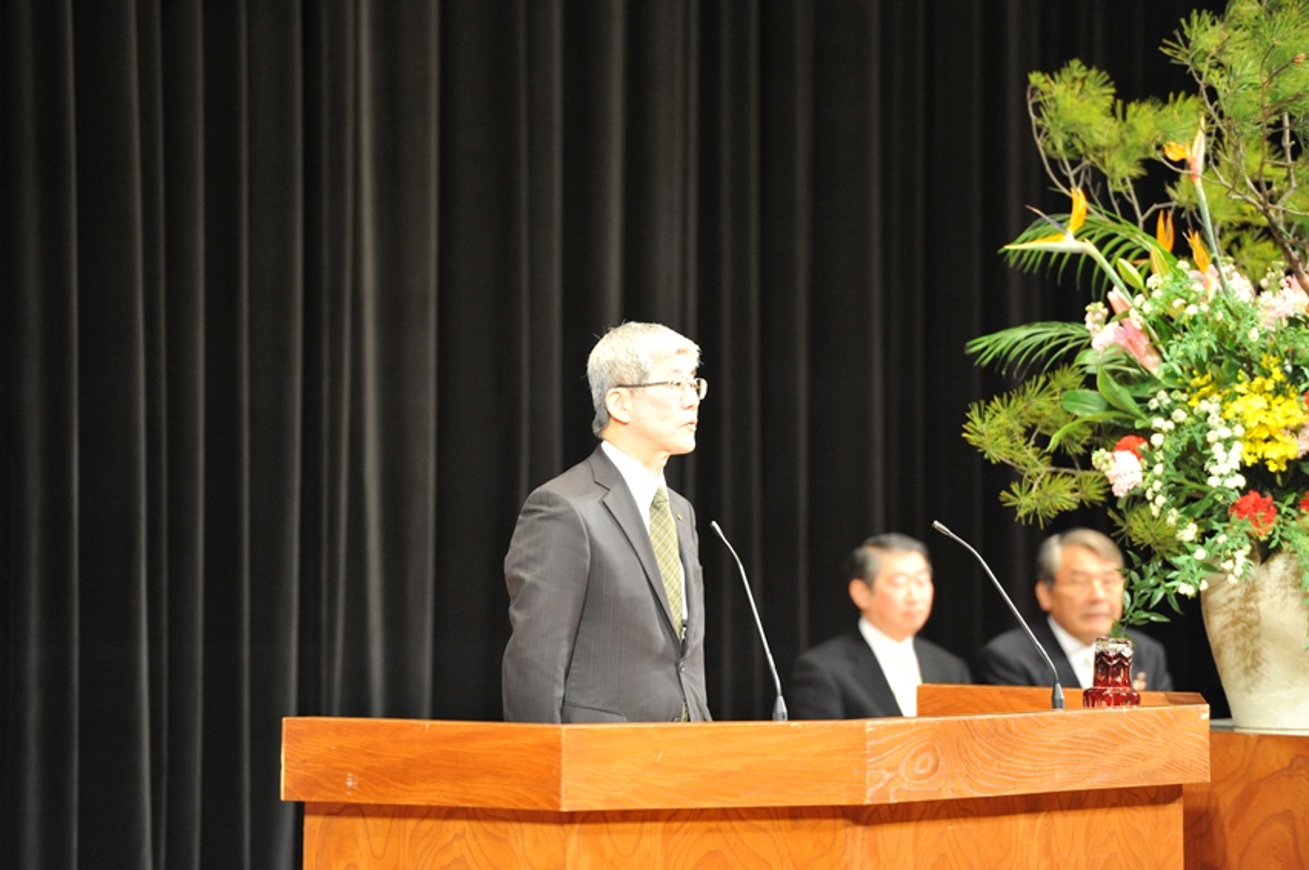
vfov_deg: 6.9
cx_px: 654
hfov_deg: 10.3
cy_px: 435
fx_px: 7266
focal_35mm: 200
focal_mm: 200
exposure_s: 1/160
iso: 3200
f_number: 3.2
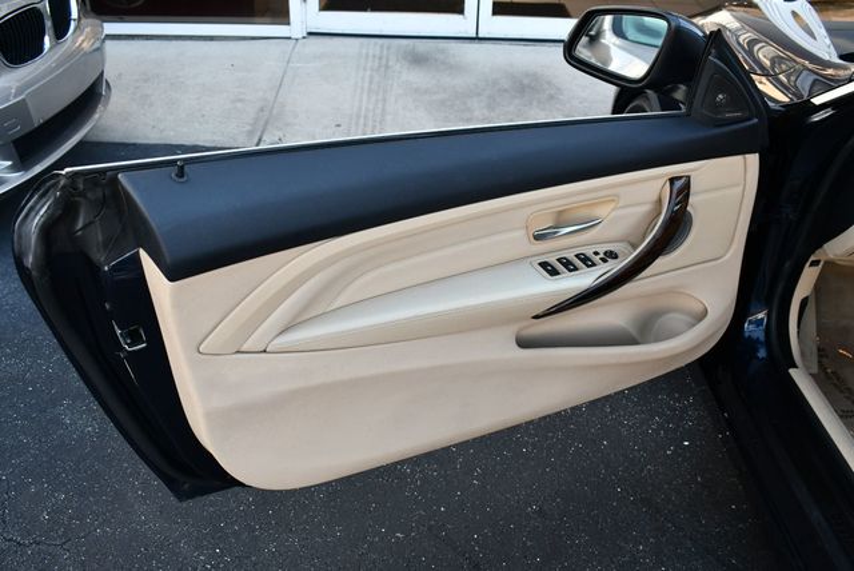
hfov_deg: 53.1
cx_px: 427
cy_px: 286
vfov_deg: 36.9
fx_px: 855
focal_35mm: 36
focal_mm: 18
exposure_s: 1/250
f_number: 4.5
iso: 400
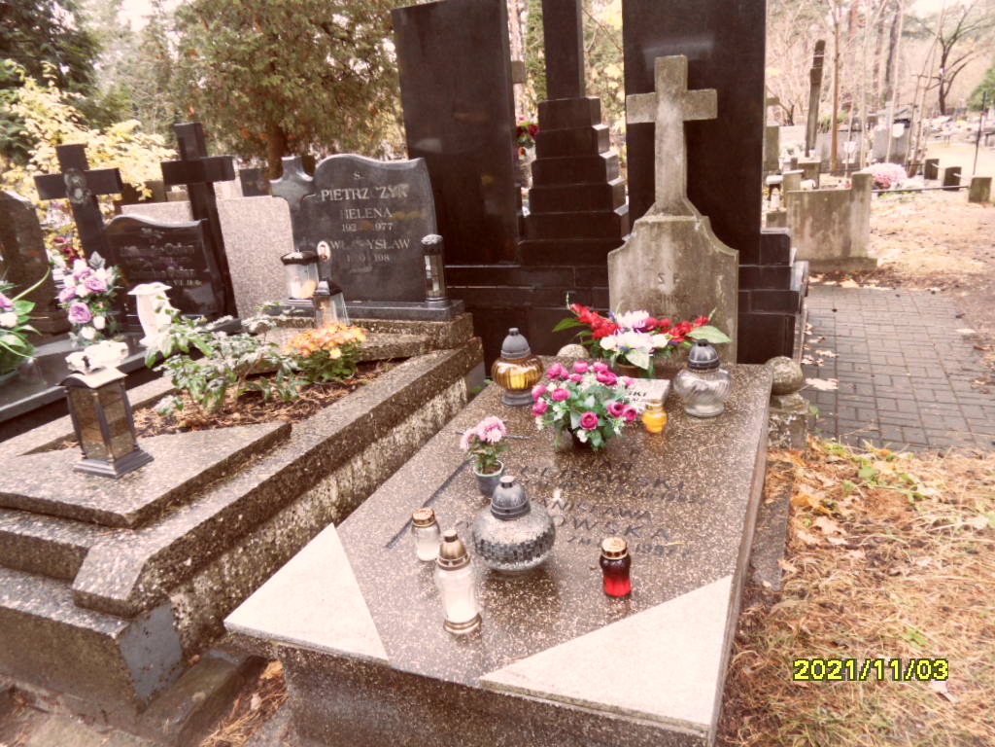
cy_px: 374
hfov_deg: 71.6
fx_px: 690
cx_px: 498
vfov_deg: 56.8
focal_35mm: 24
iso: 100
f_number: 3.2
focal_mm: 3.9
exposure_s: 1/45
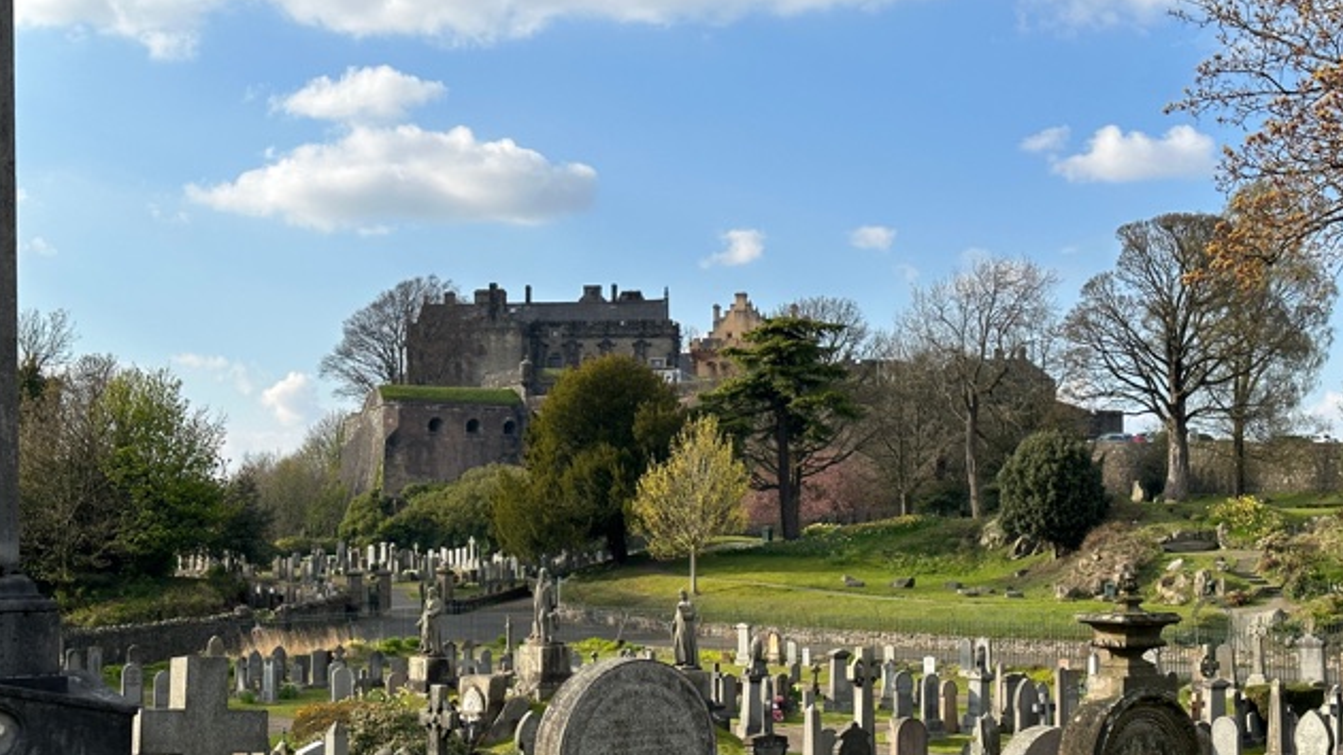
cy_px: 489
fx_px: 1887
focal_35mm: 53
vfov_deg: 22.6
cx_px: 670
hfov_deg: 39.2
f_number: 1.78
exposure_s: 1/3155
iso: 64
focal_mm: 6.86
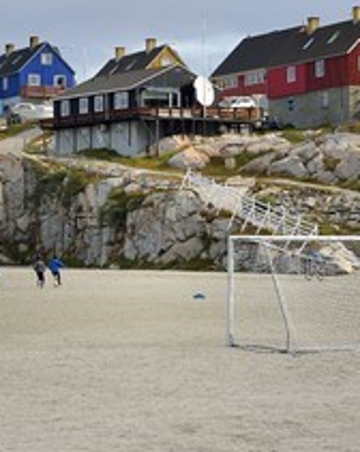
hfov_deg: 11.7
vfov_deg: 14.7
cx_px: 96
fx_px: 1750
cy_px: 189
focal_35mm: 131
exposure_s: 1/500
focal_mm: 70
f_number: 10
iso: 400
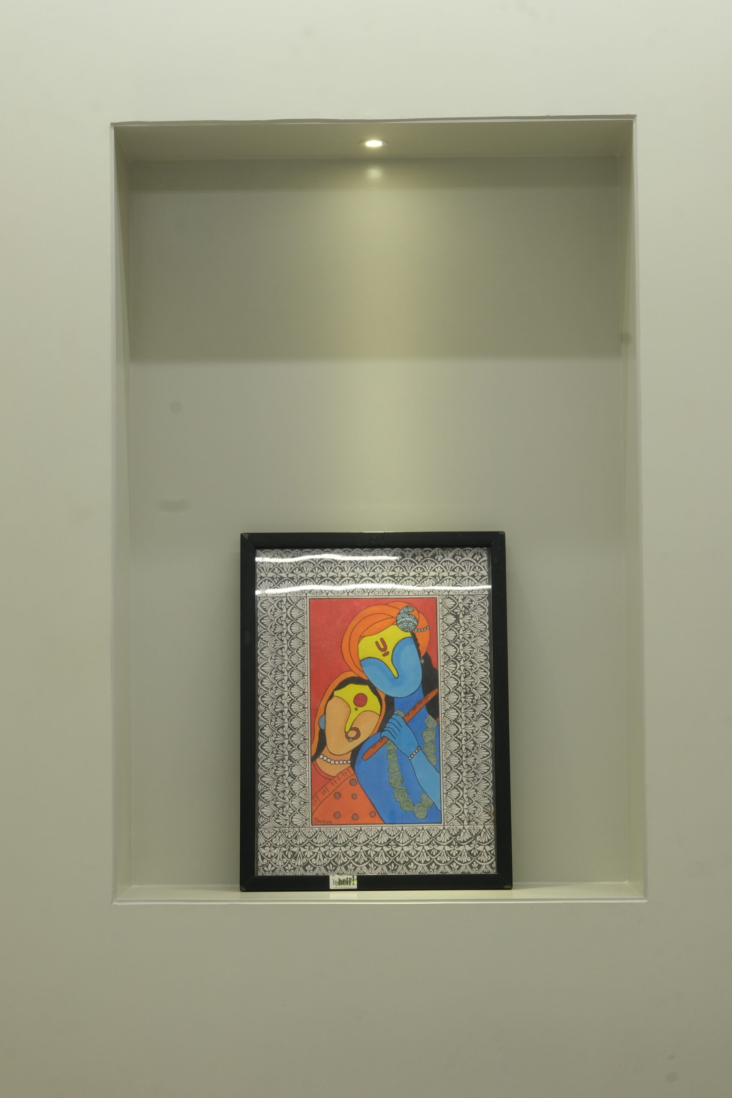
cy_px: 549
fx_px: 2531
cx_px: 366
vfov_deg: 24.5
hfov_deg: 16.5
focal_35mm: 83
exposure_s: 1/10
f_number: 14
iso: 640
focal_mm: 55
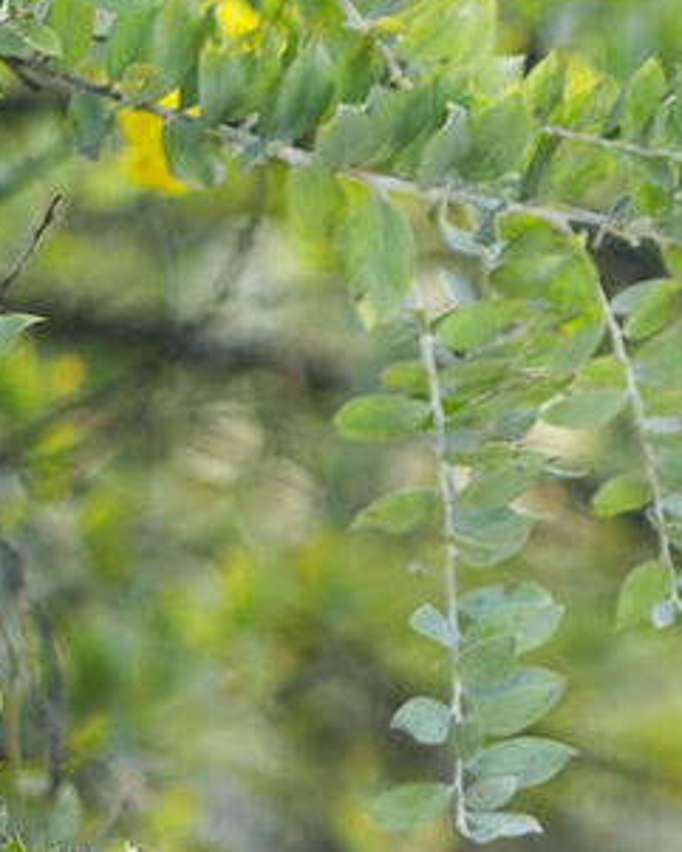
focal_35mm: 417
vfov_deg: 4.6
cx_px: 1469
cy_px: 647
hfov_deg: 3.7
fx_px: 10516
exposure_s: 1/1000
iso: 125
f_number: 2
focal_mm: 85
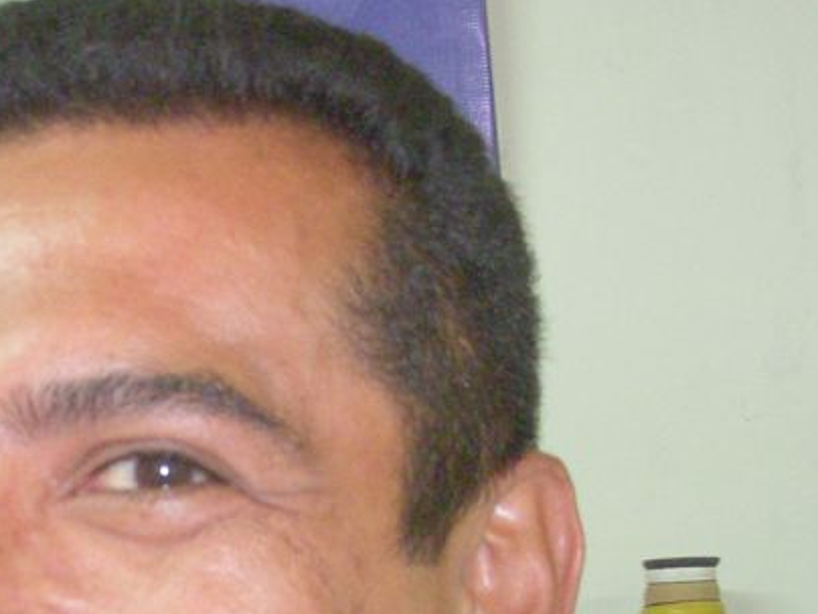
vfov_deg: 15.3
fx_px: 2221
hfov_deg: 20.5
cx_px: 113
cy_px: 679
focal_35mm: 94
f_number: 3.3
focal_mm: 6.3
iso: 400
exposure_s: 1/10
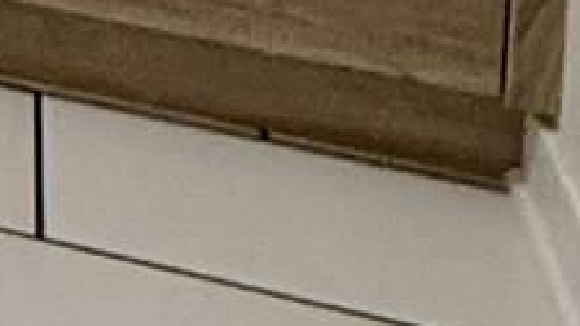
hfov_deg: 9.6
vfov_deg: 6.5
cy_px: -900
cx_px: -1302
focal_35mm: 157
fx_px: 2415
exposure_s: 1/60
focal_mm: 2.22
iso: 320
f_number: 2.2
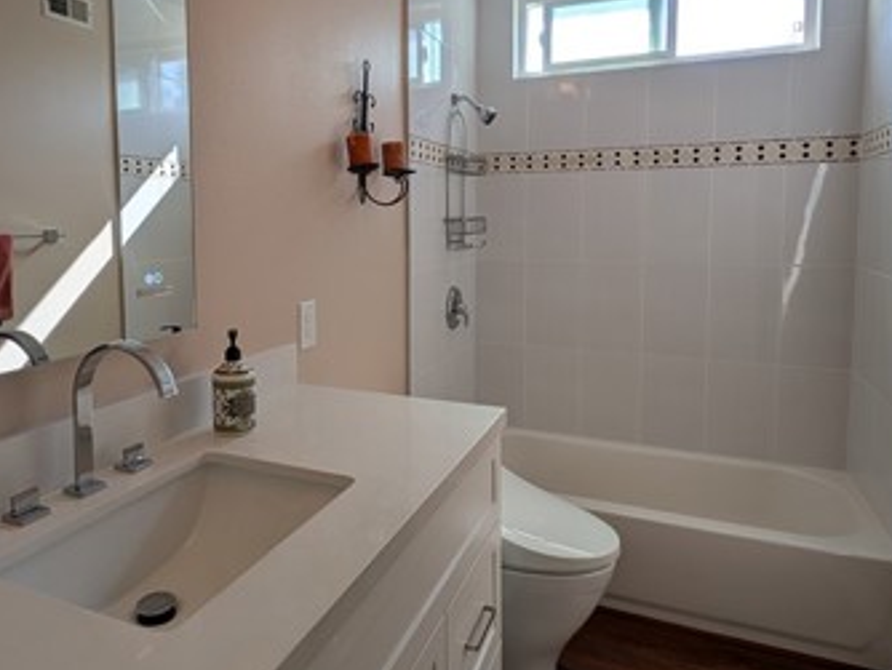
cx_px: 377
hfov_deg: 73.4
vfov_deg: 58.3
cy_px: 258
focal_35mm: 23
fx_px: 593
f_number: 1.95
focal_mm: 2.23
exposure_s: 1/289
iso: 47
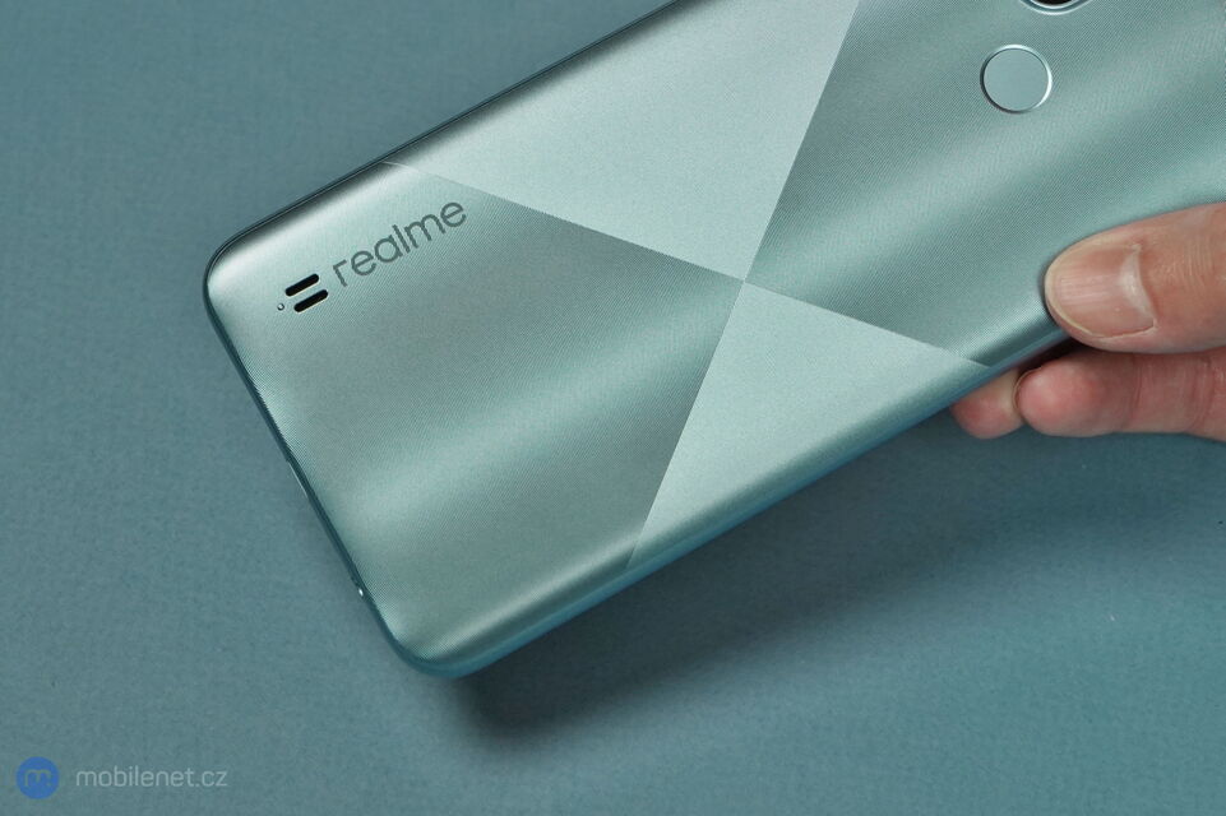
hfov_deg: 36.3
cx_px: 613
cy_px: 408
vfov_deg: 24.6
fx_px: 1872
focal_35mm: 55
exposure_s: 1/200
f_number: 8
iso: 1600
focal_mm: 55
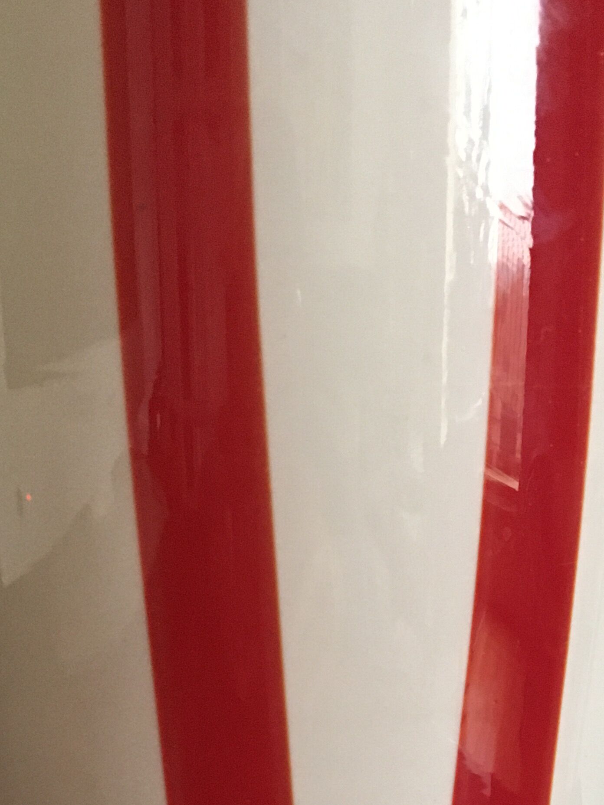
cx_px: 385
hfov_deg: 23.2
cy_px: 734
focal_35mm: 63
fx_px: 1466
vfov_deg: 29.4
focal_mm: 4.15
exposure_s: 1/25
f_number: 2.2
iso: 200
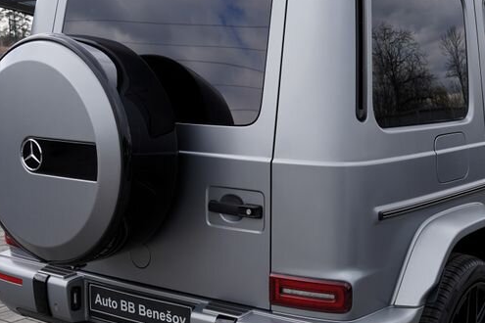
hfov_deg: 33.1
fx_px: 808
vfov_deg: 22.6
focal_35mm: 60
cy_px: 186
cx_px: 320
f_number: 5.6
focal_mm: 29
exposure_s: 1/125
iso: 100
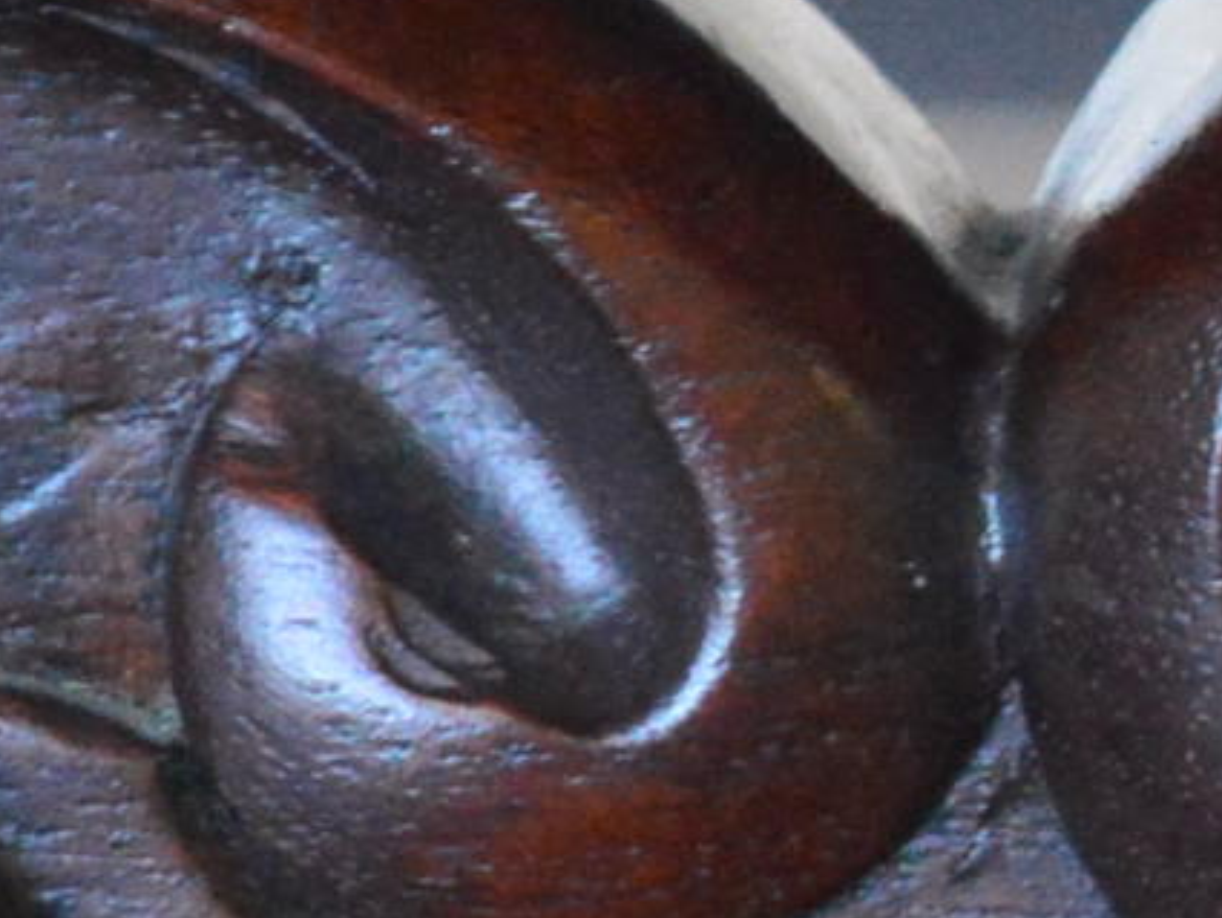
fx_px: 19788
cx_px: 3025
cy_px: 233
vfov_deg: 2.7
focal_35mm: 560
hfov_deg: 3.5
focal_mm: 55
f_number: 5.6
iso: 3200
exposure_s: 1/60
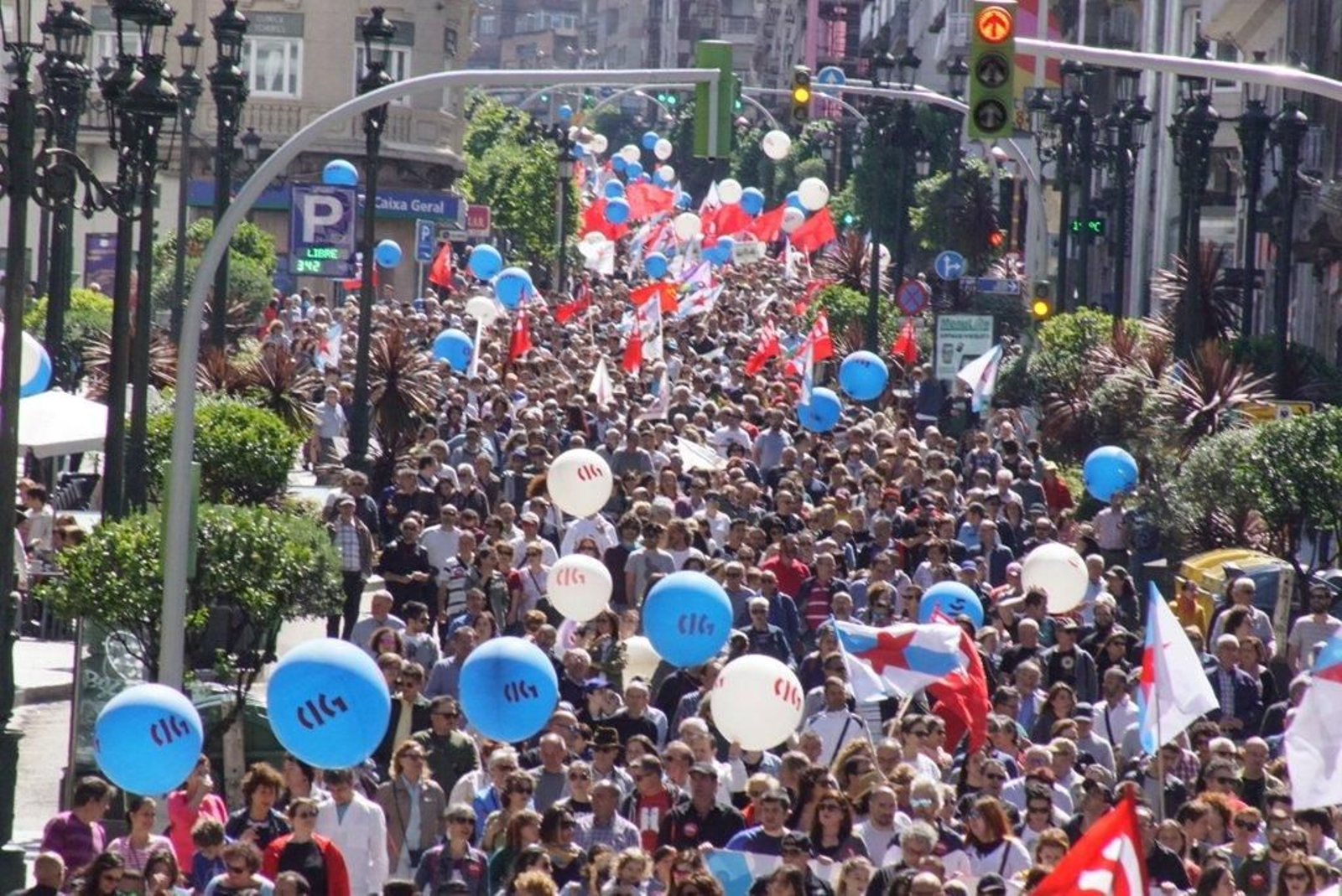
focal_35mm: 450
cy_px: 448
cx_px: 671
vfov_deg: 3.1
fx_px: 16785
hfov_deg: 4.6
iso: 2000
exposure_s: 1/500
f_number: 22
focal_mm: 300
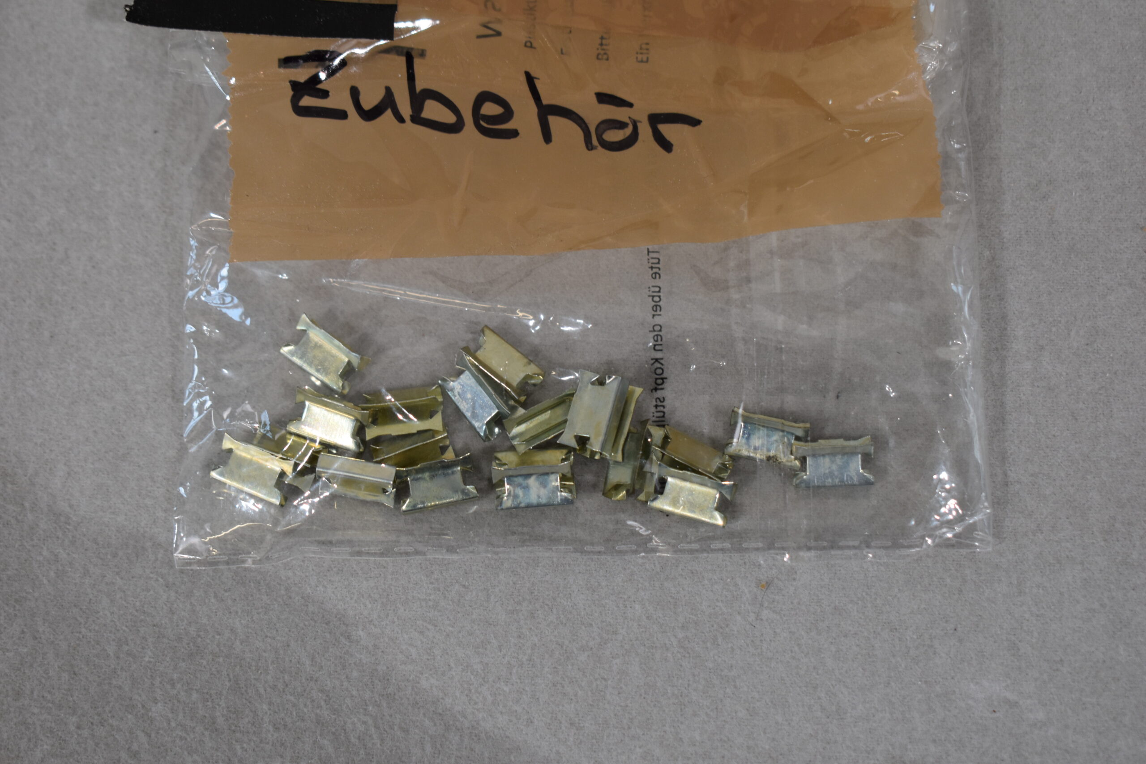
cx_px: 573
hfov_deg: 28.1
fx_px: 2292
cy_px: 382
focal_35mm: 72
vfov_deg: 18.9
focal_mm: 48
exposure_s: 1/125
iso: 360
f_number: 5.6
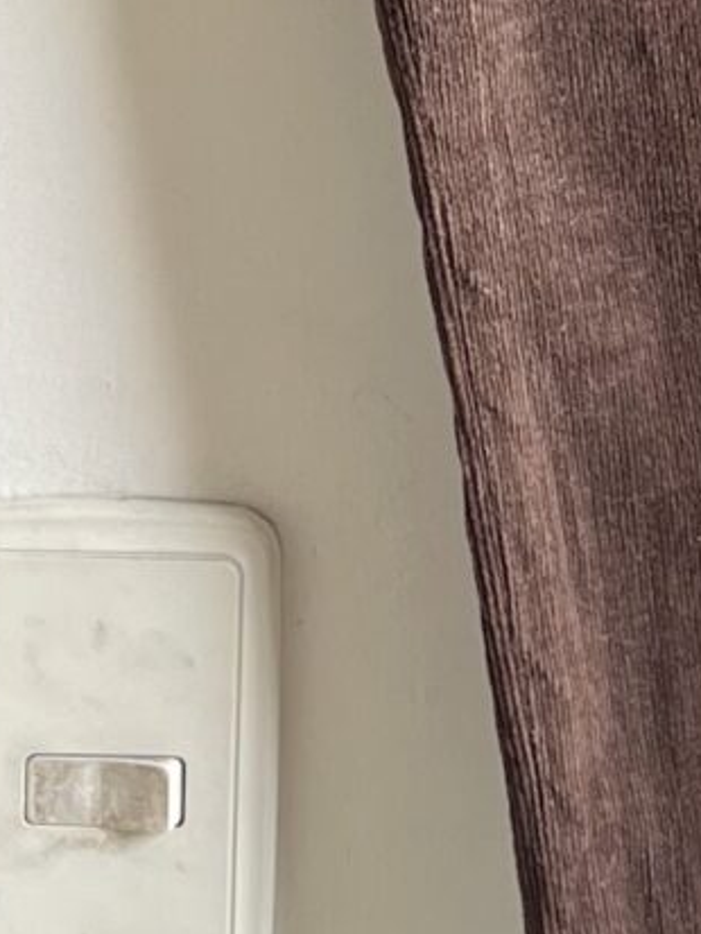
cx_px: 118
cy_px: -708
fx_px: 4345
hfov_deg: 9.2
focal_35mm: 161
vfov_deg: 11.4
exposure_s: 1/121
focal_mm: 5.7
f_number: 1.5
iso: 50
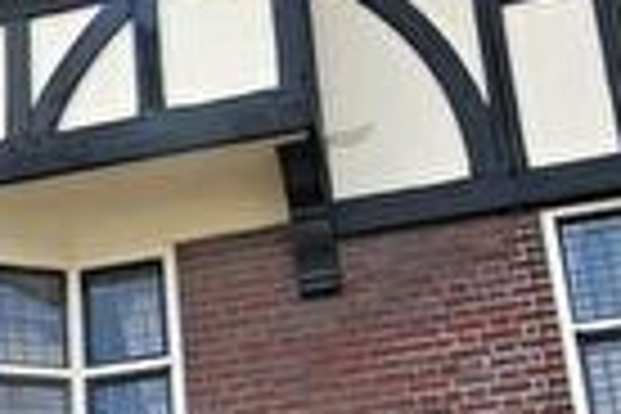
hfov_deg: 24.1
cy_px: 416
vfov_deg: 16.0
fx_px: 1441
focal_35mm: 84
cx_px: 158
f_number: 9
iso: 100
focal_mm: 11
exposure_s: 1/125
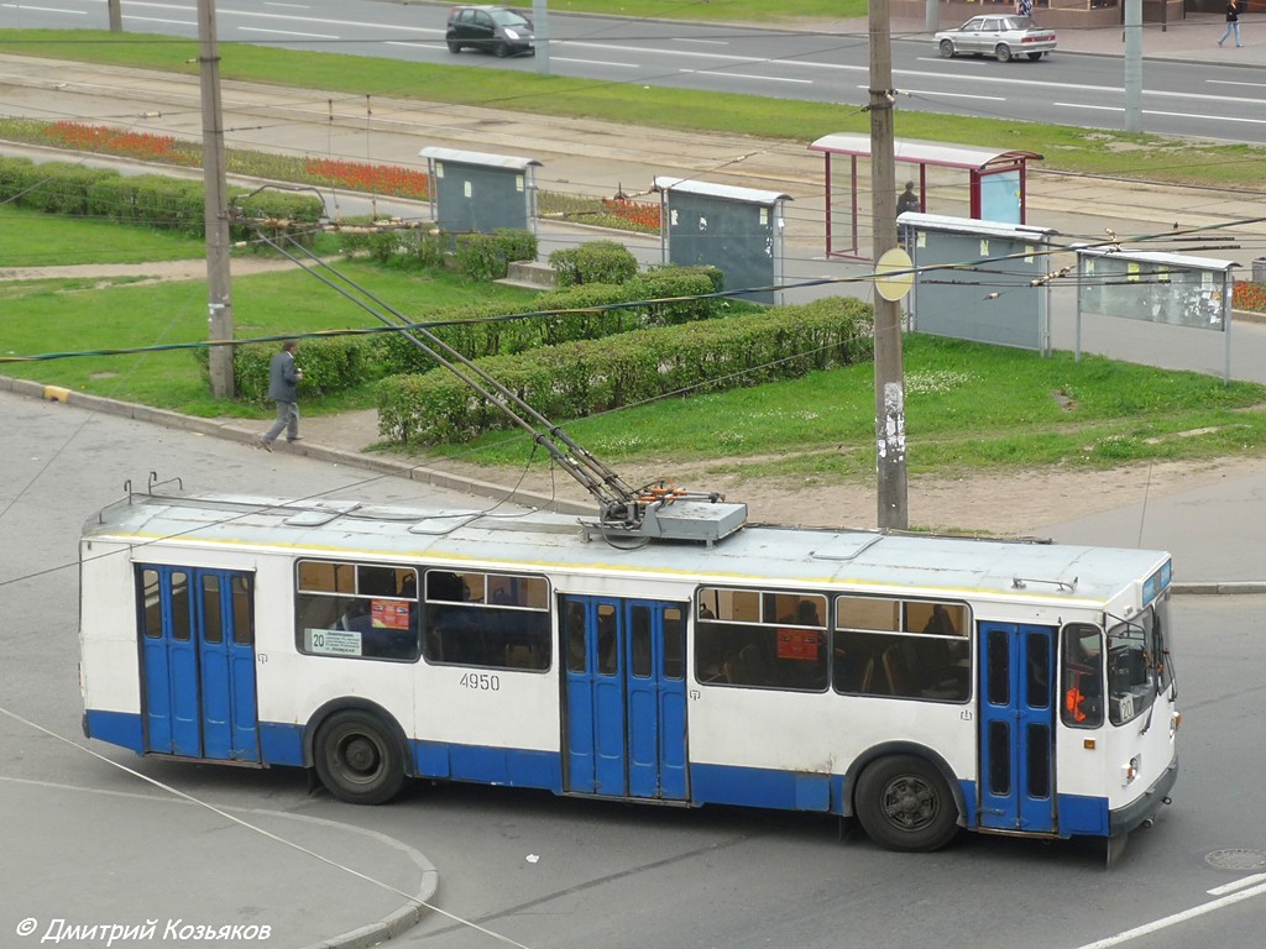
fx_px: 2999
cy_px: 474
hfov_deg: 23.8
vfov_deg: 18.0
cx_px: 633
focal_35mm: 82
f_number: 4.4
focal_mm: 13.6
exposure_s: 1/200
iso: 100
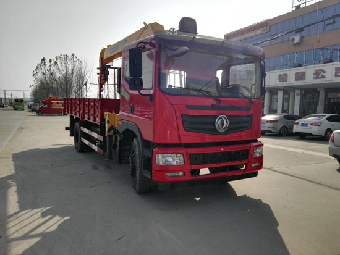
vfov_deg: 49.8
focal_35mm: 28
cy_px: 128
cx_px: 170
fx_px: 275
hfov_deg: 63.4
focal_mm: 2.96
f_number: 2
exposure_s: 1/2387
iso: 64
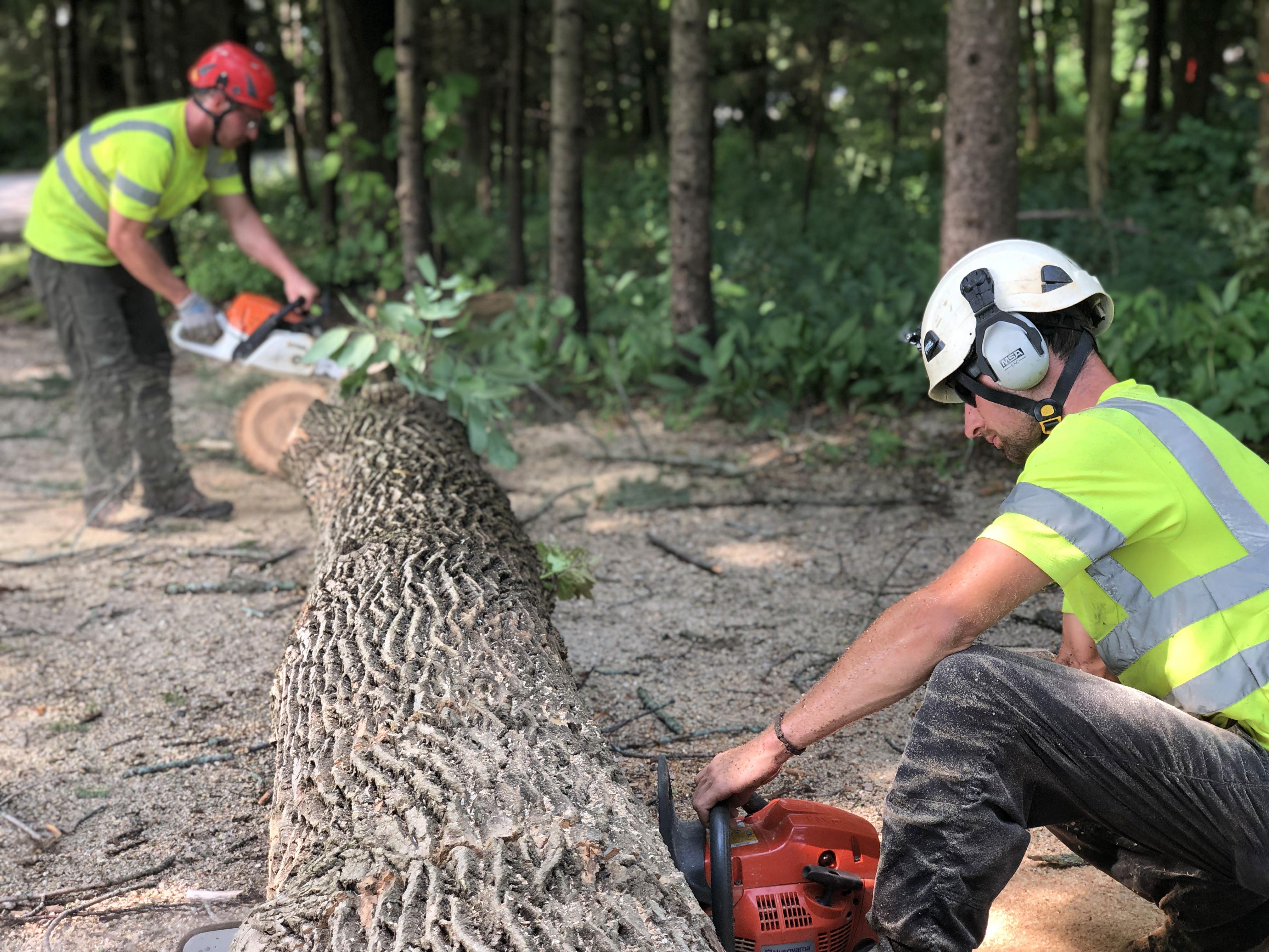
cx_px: 634
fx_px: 1906
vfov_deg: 28.0
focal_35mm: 52
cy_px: 476
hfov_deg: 36.8
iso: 20
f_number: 2.4
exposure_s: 1/120
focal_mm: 6
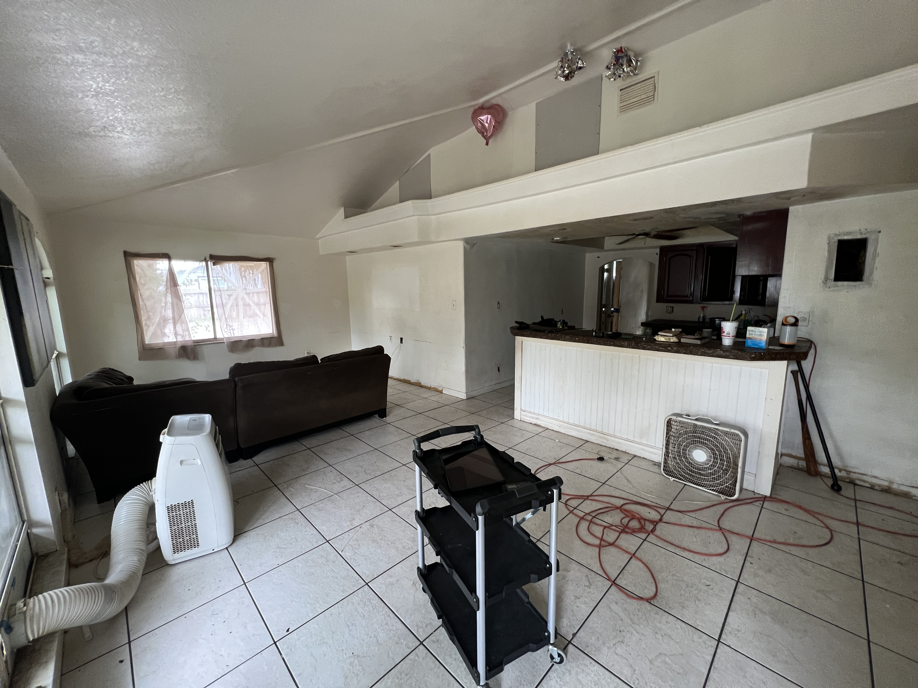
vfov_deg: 89.9
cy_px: 344
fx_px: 345
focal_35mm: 13
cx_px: 459
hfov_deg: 106.2
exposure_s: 1/87
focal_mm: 1.57
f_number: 1.8
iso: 250
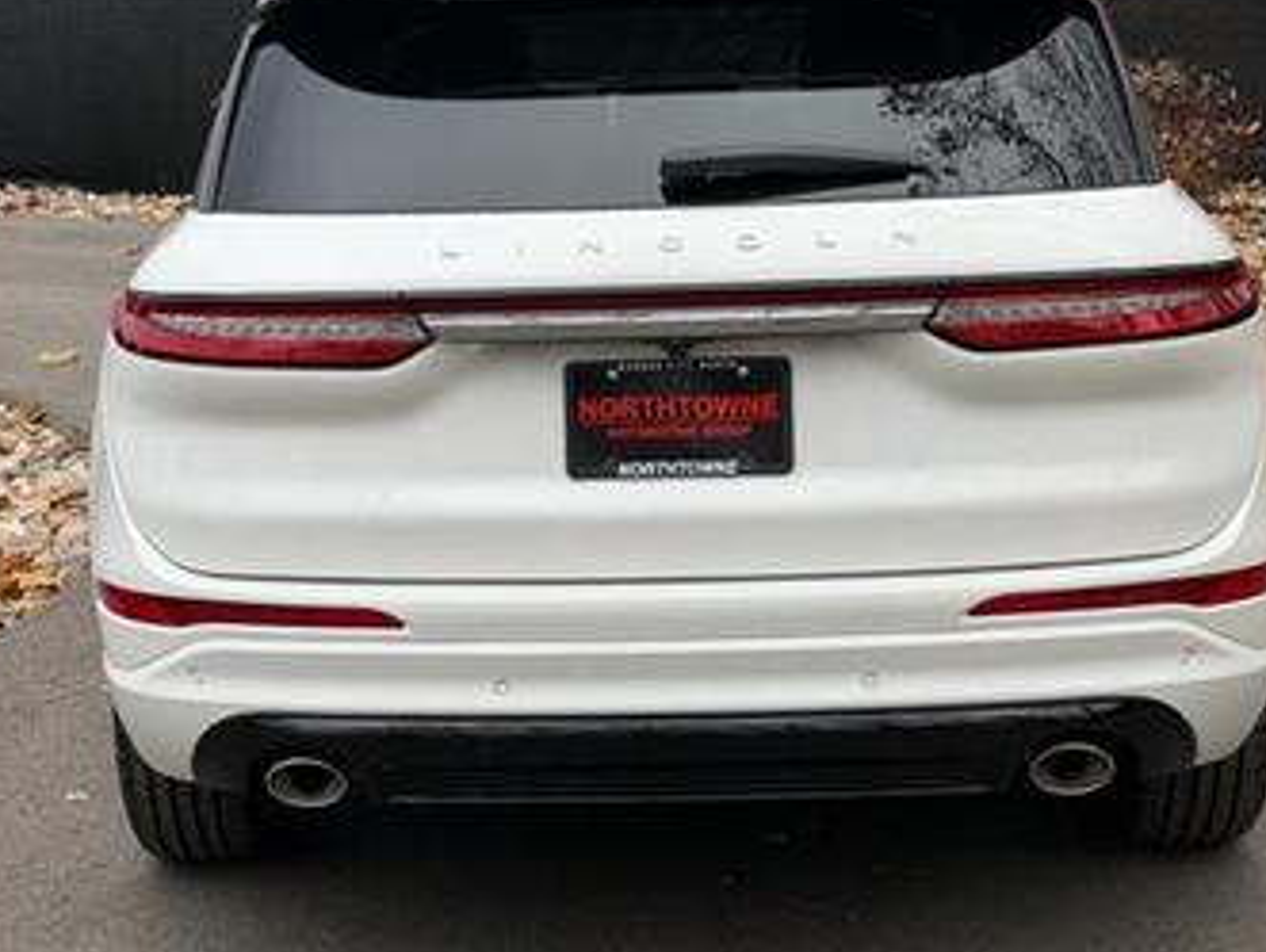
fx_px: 2673
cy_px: 359
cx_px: 551
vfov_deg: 20.2
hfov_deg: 26.6
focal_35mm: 73
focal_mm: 6.76
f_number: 1.78
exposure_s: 1/885
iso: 64
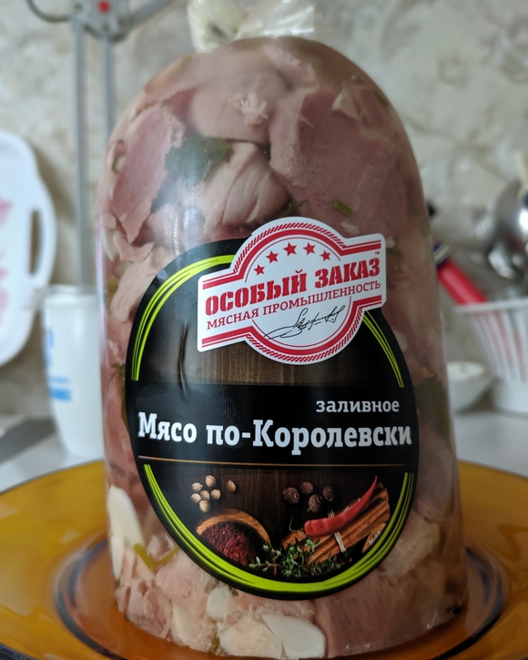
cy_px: 330
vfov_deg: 62.2
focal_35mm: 28
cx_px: 262
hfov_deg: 51.5
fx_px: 547
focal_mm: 4.77
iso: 1152
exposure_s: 1/33.3
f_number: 1.75
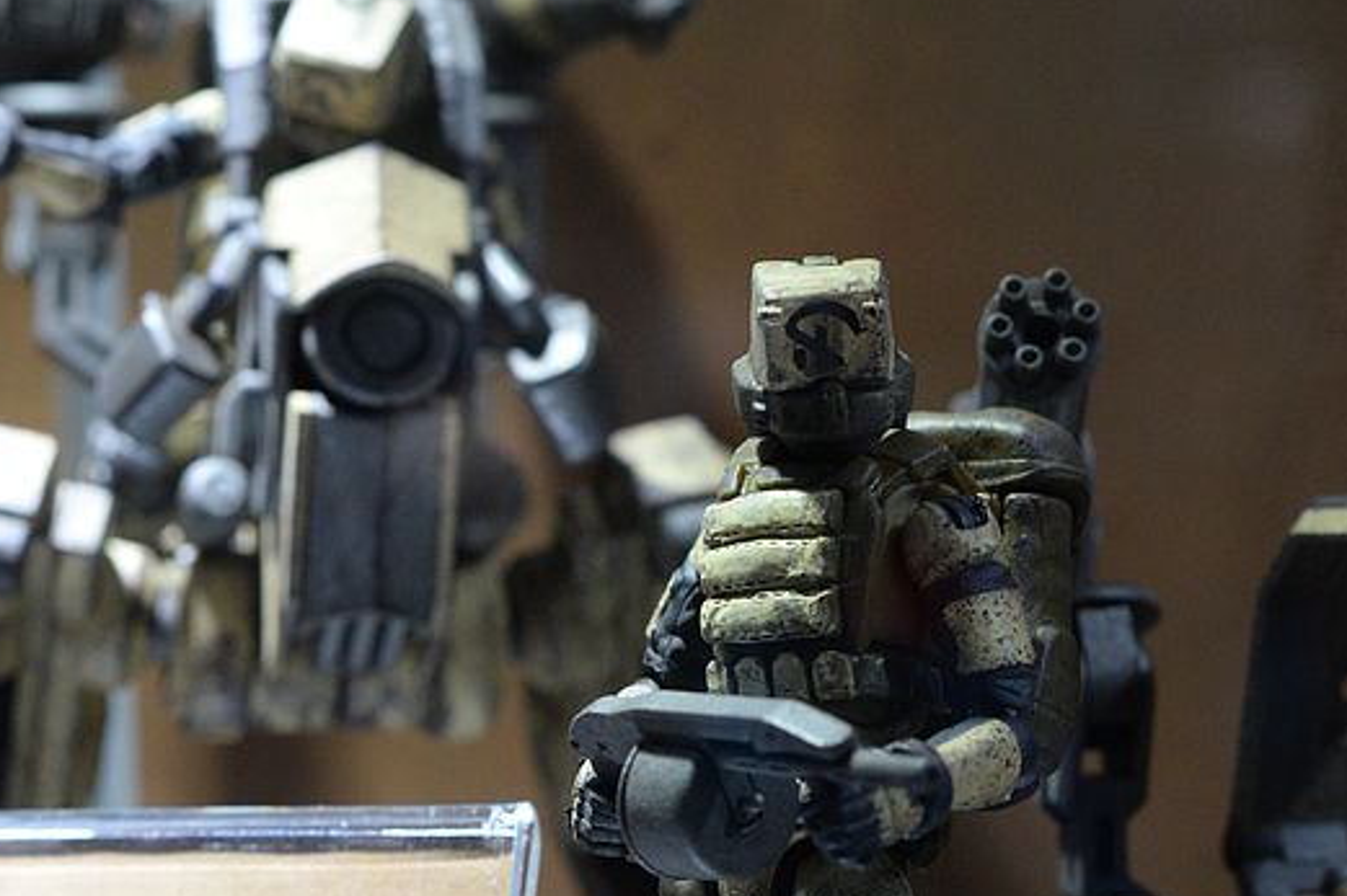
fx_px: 4301
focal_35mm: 115
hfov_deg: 17.8
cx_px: 827
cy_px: 720
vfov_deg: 11.9
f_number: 5.6
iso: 2000
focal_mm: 50
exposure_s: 1/100
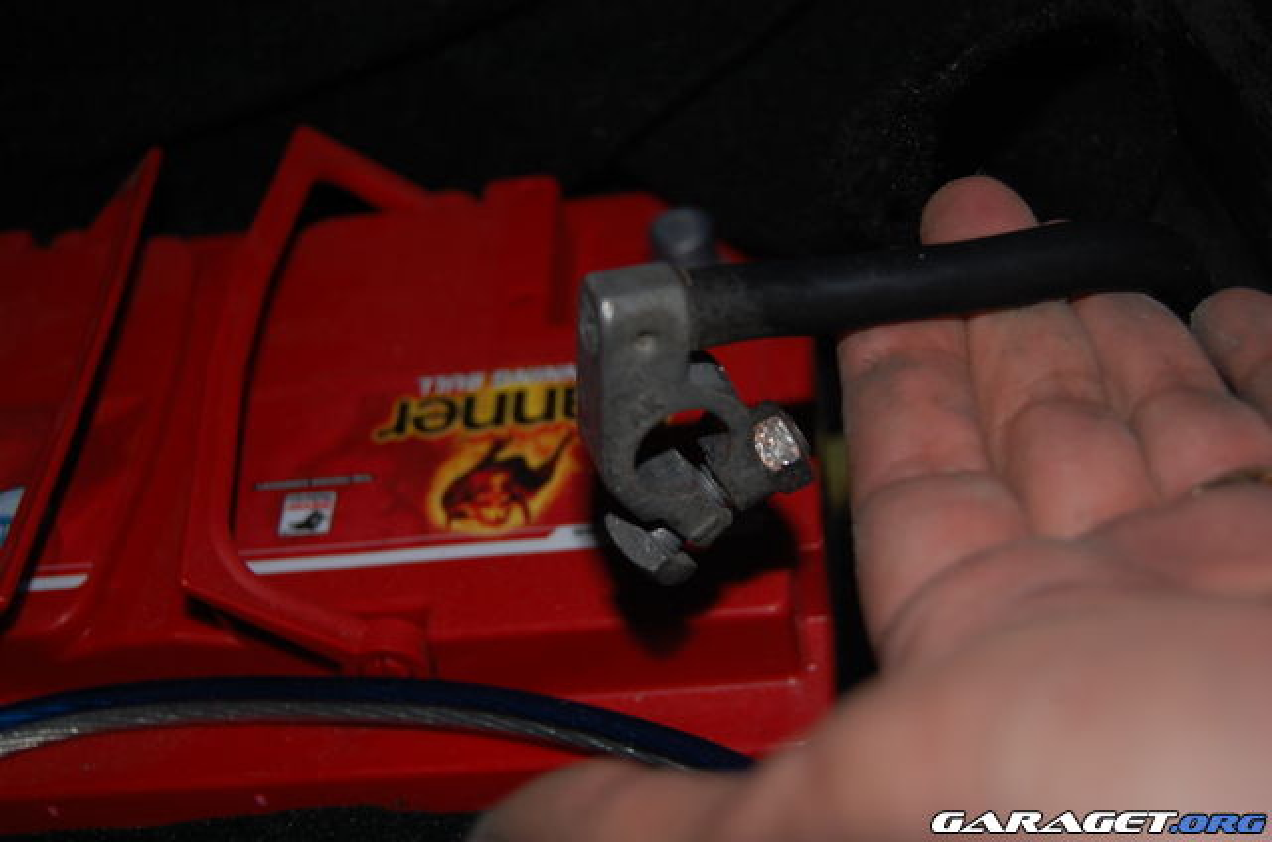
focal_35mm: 48
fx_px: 1693
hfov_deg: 41.2
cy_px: 421
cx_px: 636
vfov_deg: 28.0
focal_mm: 32
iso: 400
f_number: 4.5
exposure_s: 1/60
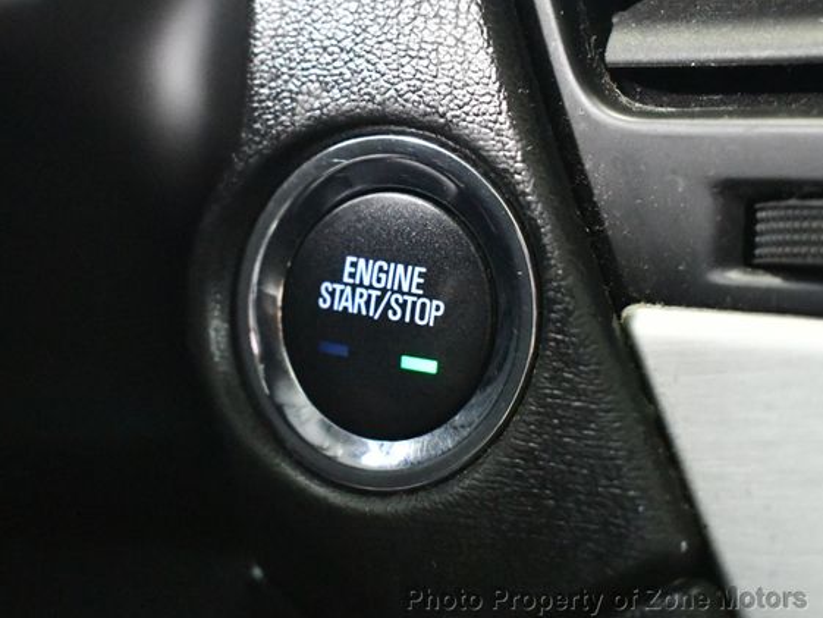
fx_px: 1879
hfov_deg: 24.7
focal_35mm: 79
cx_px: 387
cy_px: 313
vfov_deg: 18.7
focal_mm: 36
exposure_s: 1/50
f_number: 4.8
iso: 12800
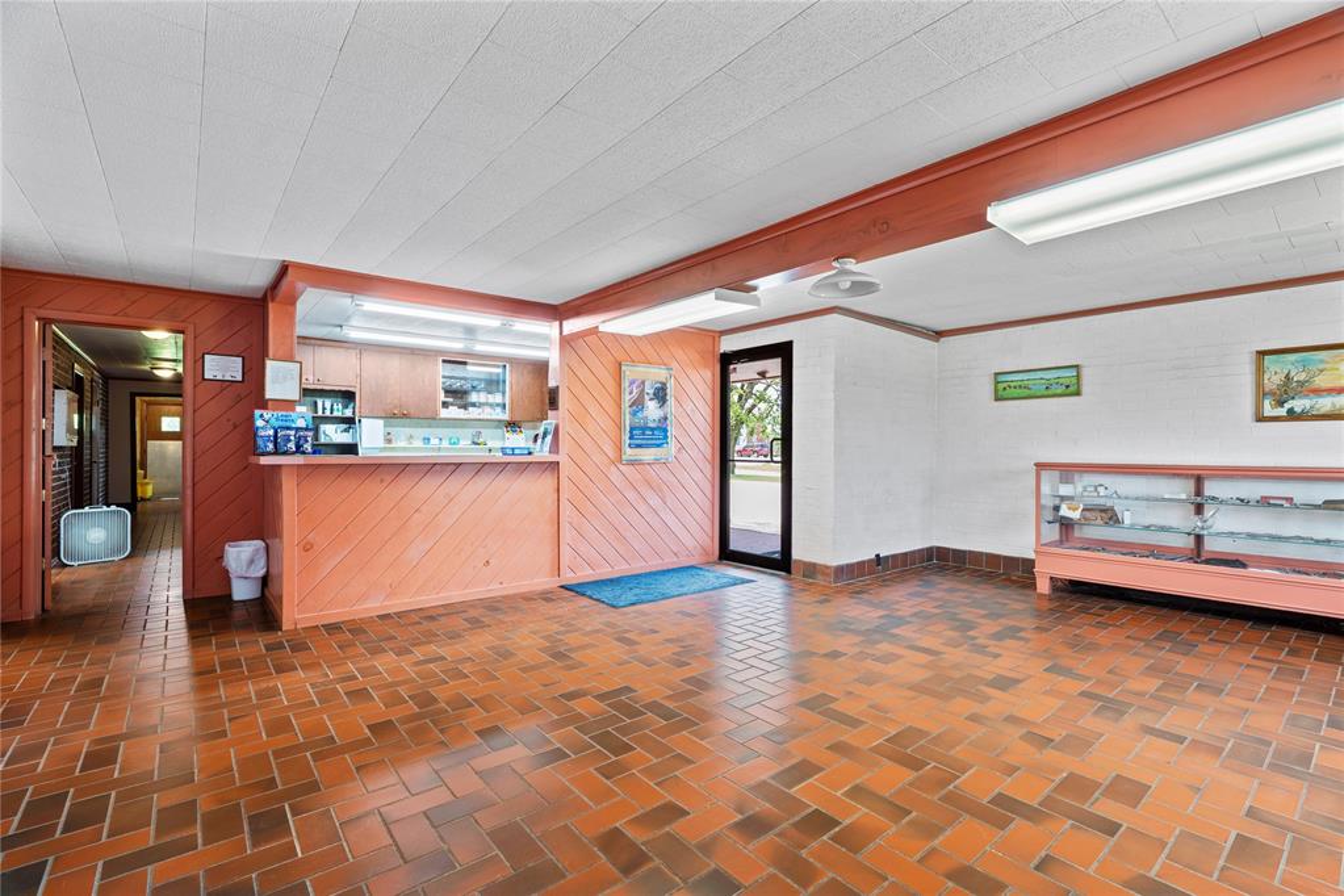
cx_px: 672
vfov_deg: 73.7
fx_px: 597
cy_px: 448
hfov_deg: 96.7
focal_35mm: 16
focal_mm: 16
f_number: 6.3
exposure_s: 1
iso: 200
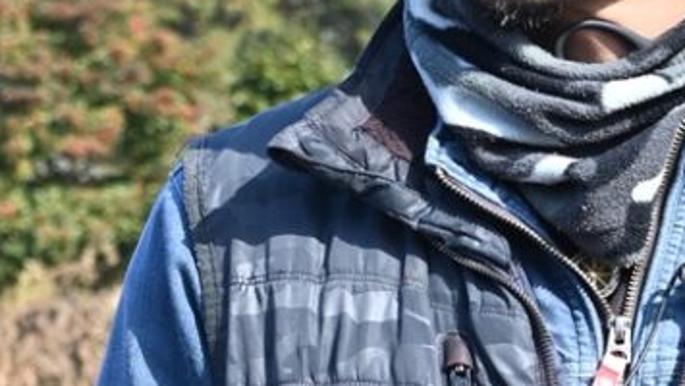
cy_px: 345
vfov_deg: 4.9
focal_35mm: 248
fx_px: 4506
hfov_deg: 8.7
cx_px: 303
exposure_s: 1/320
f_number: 8
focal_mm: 55
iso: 400
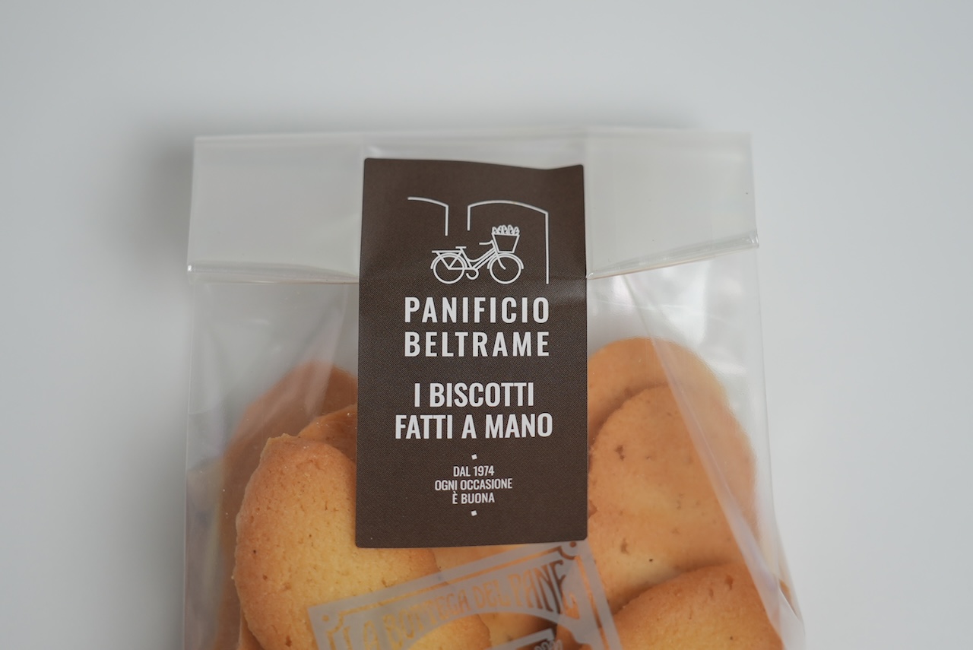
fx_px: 3191
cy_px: 325
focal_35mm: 118
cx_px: 486
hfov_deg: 17.3
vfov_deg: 11.6
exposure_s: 1/160
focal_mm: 79
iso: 250
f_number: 4
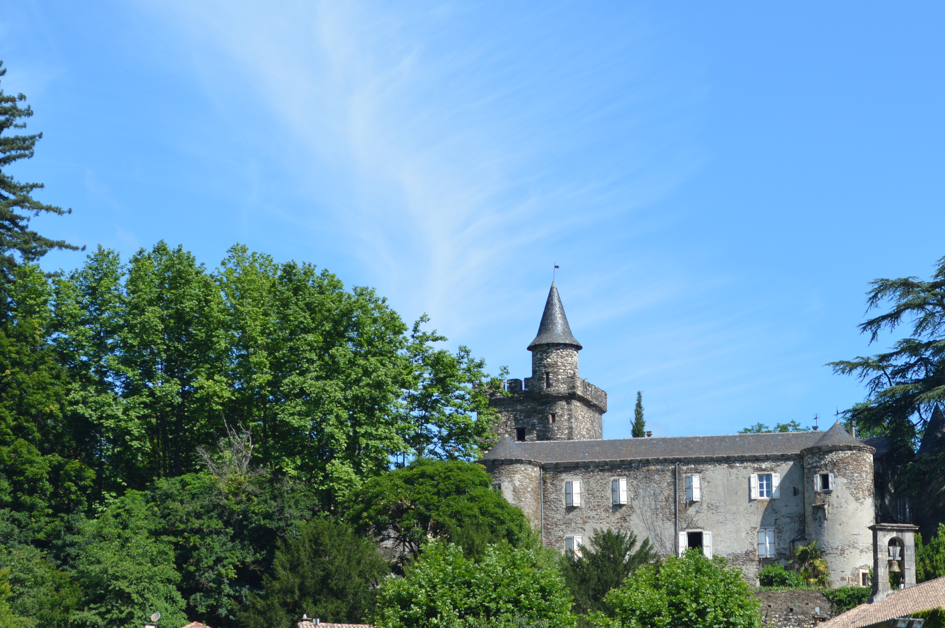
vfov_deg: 10.4
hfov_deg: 15.5
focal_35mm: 132
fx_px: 3457
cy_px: 463
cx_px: 653
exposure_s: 1/250
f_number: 7.1
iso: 100
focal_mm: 55
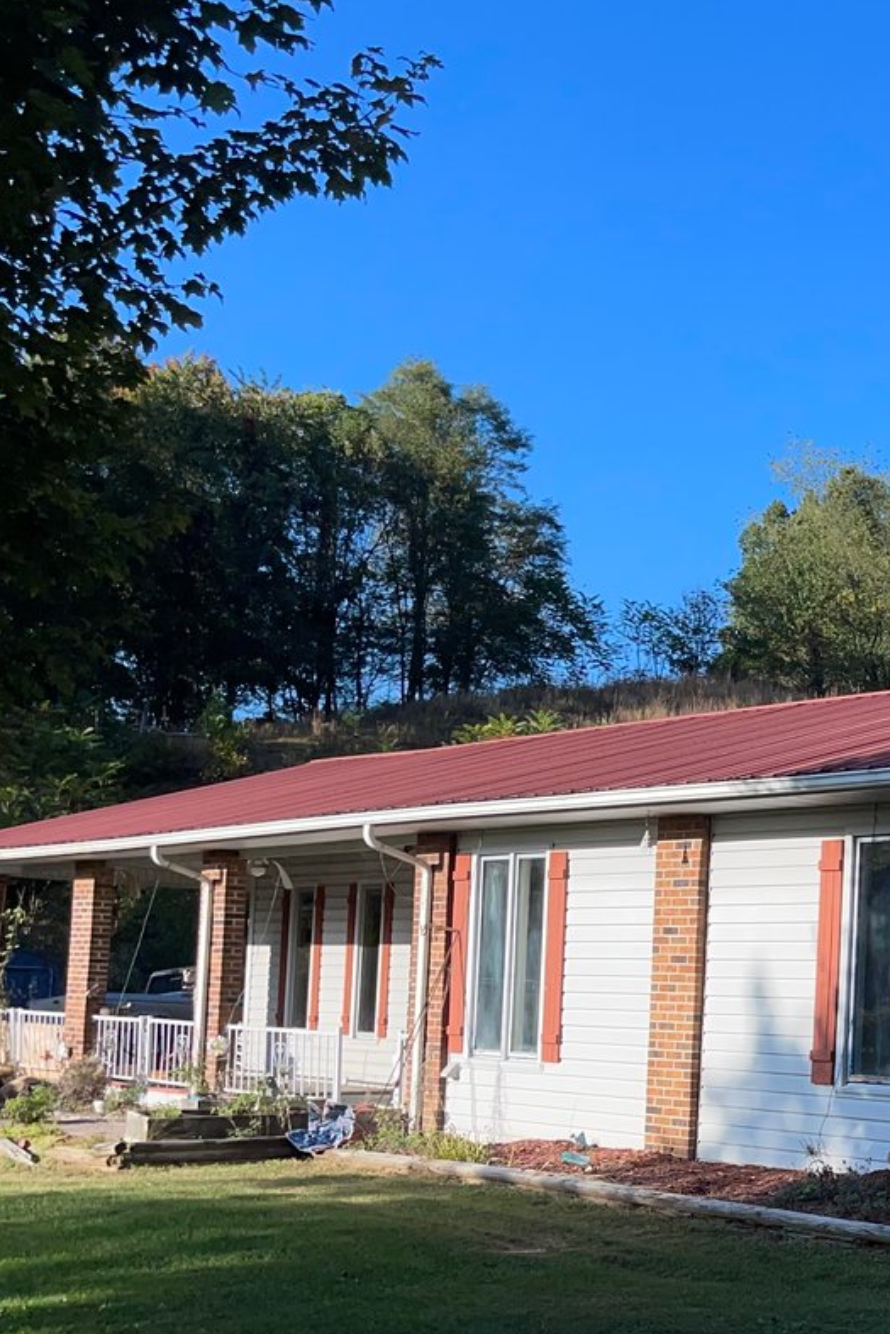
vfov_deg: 37.6
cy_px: 938
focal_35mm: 52
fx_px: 1927
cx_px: 1130
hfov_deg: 23.3
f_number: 1.6
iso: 32
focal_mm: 5.1
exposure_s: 1/2857
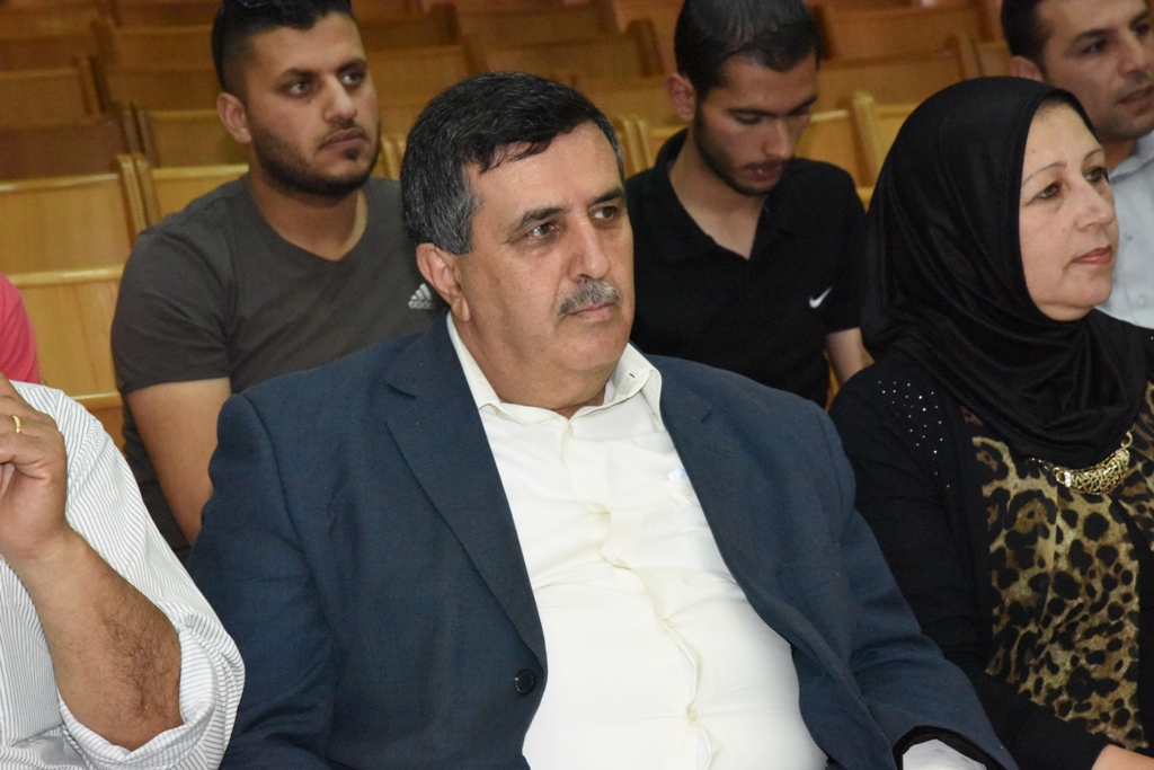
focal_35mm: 112
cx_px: 577
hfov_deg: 18.3
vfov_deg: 12.2
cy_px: 385
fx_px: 3590
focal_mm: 112
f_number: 14
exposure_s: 1/250
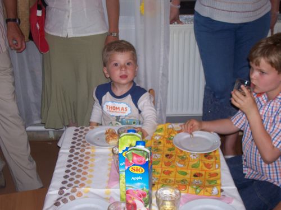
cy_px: 105
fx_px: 430
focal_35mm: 53
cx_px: 140
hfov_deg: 36.2
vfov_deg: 27.5
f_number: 3.2
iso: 80
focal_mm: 8.7
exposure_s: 1/73.3
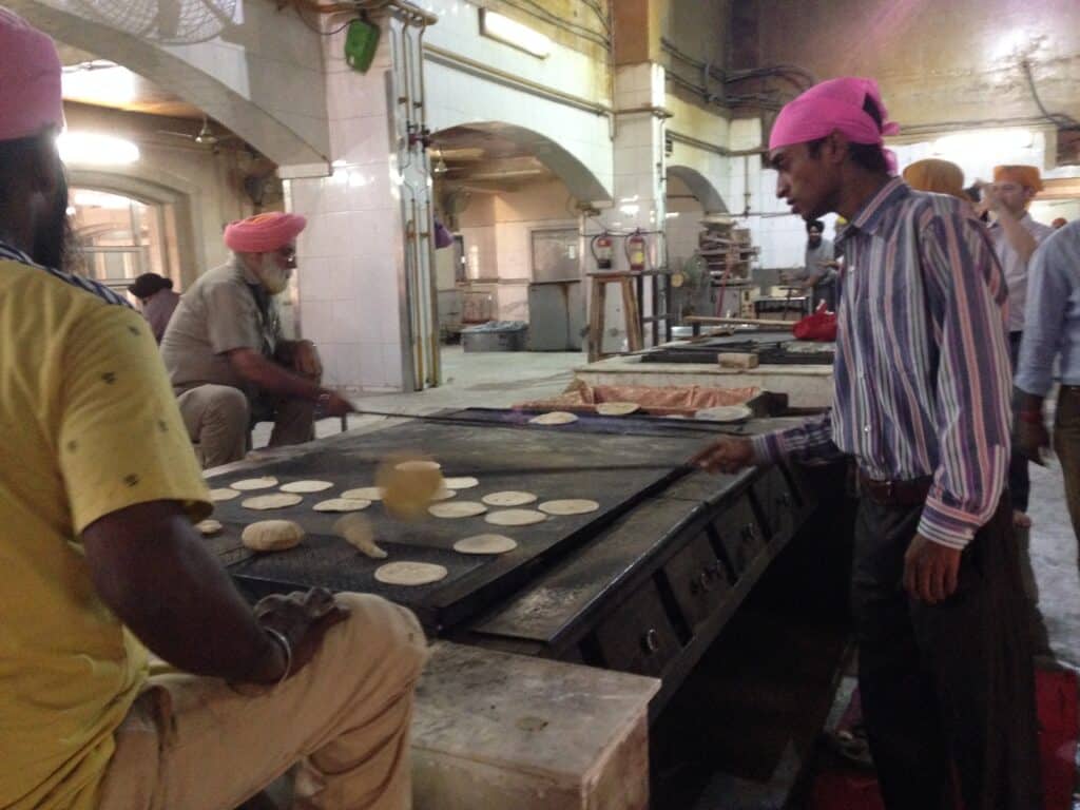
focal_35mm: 33
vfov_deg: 42.9
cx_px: 540
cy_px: 405
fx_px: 1030
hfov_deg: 55.4
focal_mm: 4.12
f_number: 2.4
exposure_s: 1/15
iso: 400
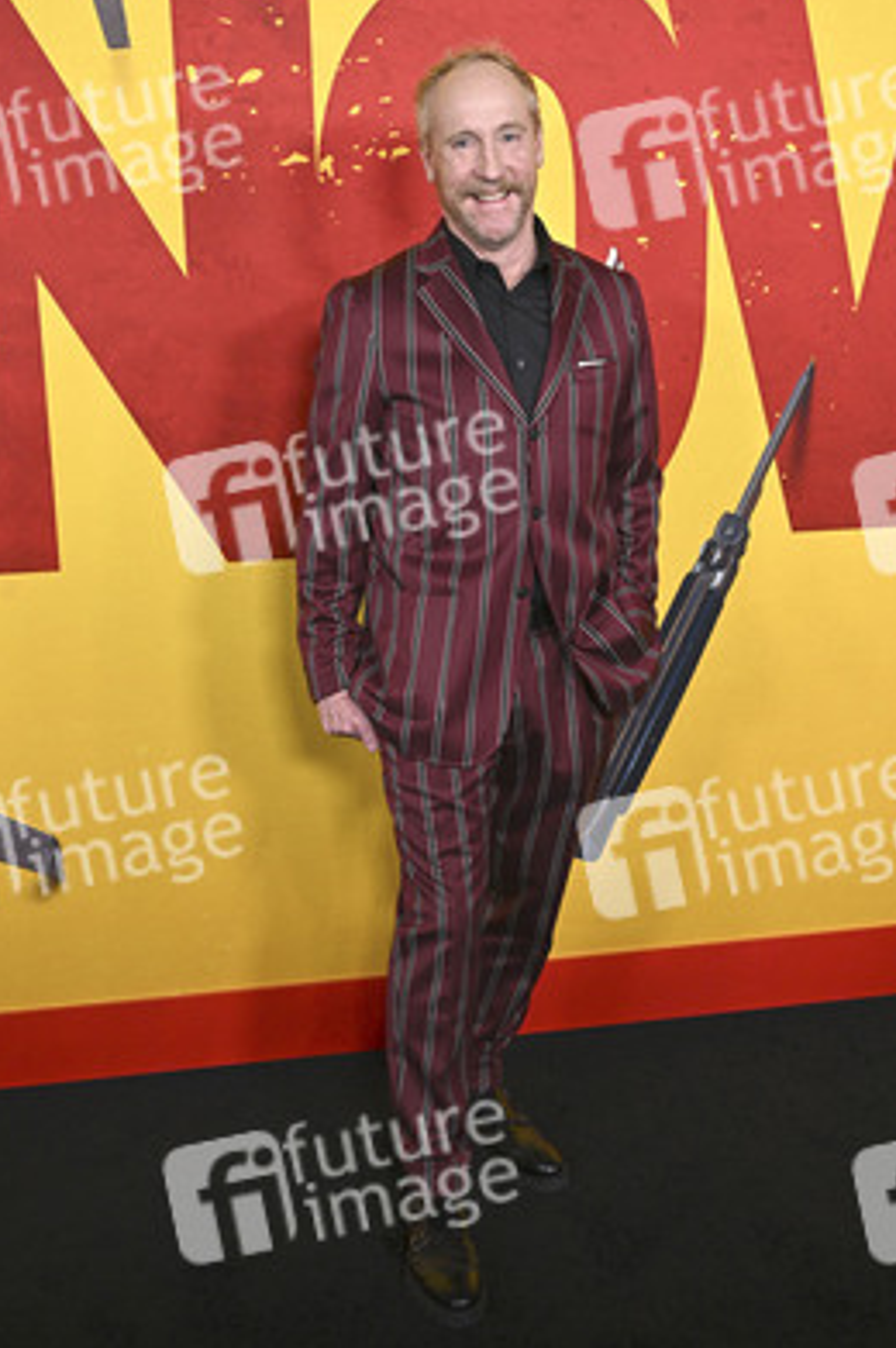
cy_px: 665
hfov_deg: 29.8
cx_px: 441
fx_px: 1683
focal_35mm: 45
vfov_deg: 43.6
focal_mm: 44
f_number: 6.3
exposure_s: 1/250
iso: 2000
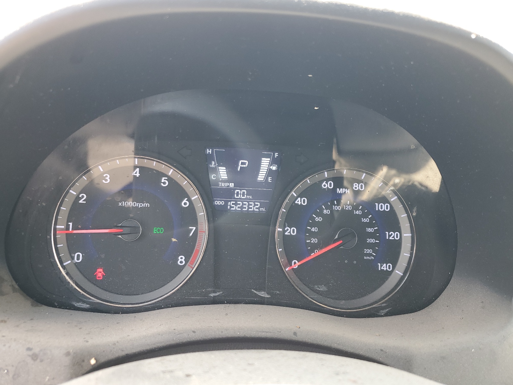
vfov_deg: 53.1
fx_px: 385
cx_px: 256
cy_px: 192
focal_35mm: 26
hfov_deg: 67.3
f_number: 1.5
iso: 51
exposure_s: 1/60.2
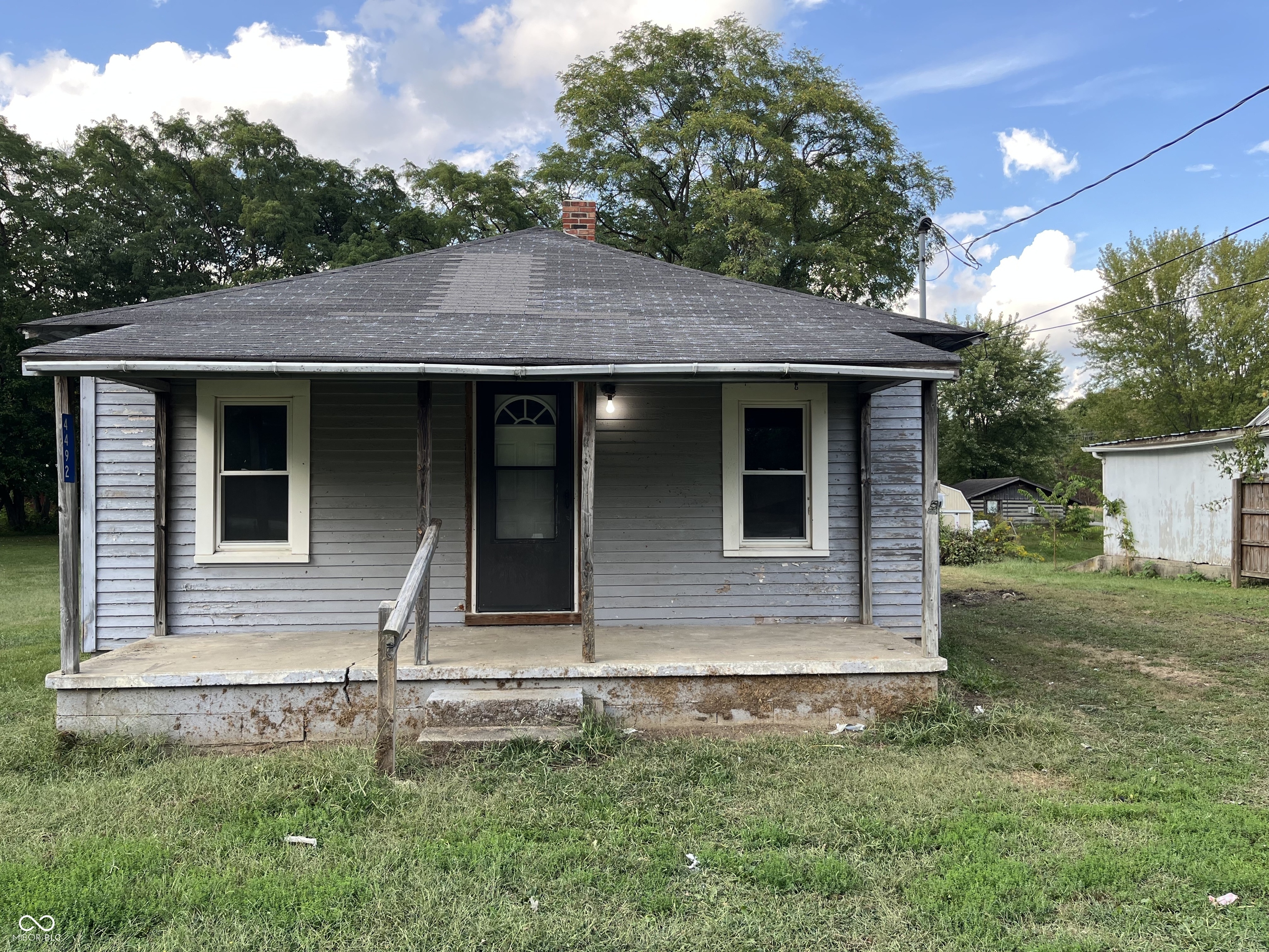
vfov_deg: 53.1
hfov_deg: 67.3
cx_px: 634
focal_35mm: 26
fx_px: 953
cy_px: 476
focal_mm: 5.1
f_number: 1.6
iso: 50
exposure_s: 1/314
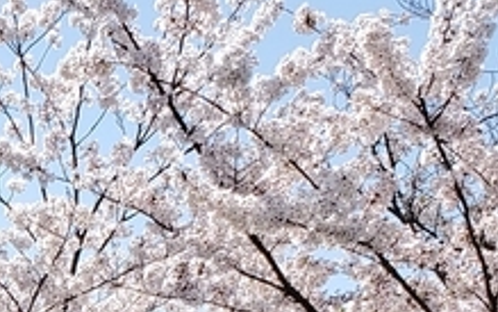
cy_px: 779
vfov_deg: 8.0
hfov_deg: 12.4
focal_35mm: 151
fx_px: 2050
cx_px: -457
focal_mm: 4.3
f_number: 2.4
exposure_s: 1/1161
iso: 50
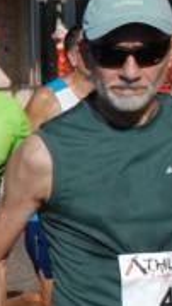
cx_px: -327
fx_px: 1707
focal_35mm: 211
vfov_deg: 10.2
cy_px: 153
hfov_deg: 5.5
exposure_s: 1/2500
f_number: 9
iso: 1000
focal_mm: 40
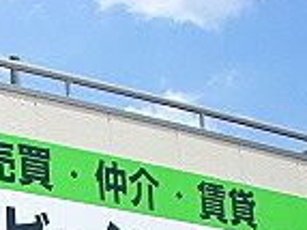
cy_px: 484
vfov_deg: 8.8
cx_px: -191
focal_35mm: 157
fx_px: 1391
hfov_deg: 11.9
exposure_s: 1/500
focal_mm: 5.8
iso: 80
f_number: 4.3
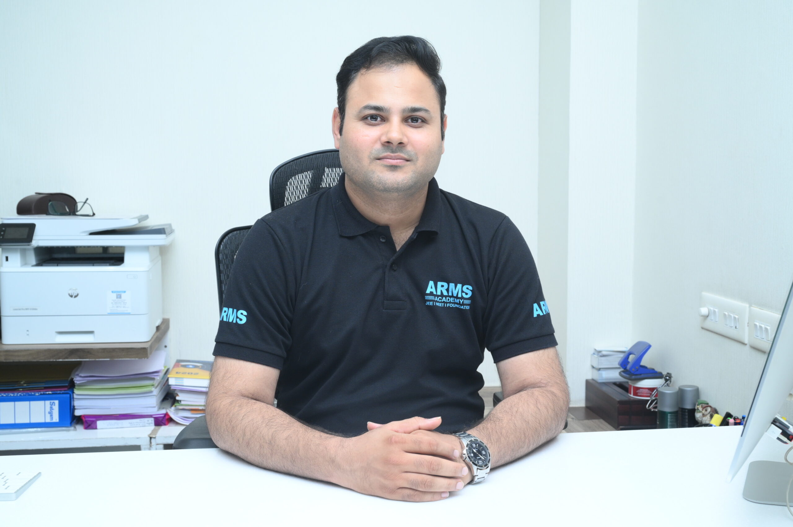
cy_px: 264
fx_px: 880
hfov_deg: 48.5
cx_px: 396
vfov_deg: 33.4
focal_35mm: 40
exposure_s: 1/125
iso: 1000
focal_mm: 40
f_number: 8
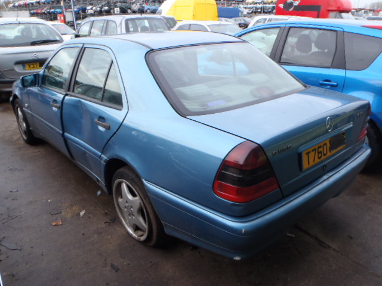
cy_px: 143
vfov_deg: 49.7
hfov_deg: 63.4
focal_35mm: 28
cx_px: 191
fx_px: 309
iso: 100
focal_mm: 5
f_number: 3.5
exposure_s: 1/40
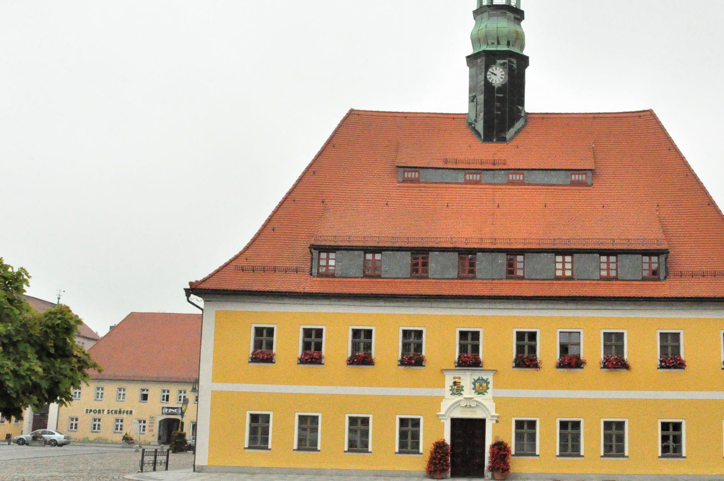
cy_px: 179
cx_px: 488
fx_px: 1044
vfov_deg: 25.8
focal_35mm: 52
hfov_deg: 37.8
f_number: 16
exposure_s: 1/1500
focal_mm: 22
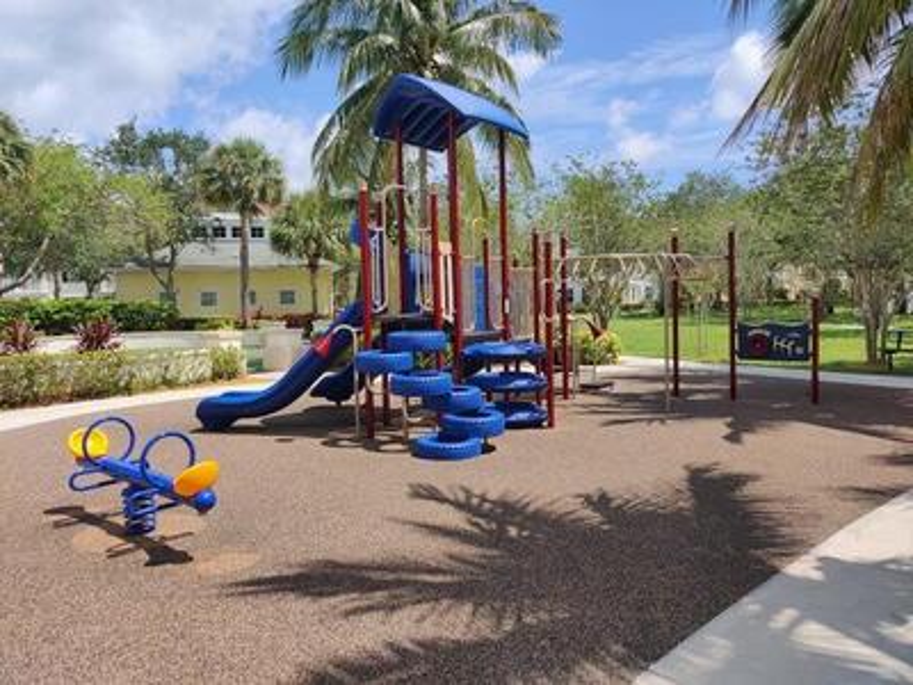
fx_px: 712
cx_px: 456
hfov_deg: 65.3
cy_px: 342
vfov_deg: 51.4
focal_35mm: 27
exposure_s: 1/2470
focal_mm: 4.75
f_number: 1.65
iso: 125
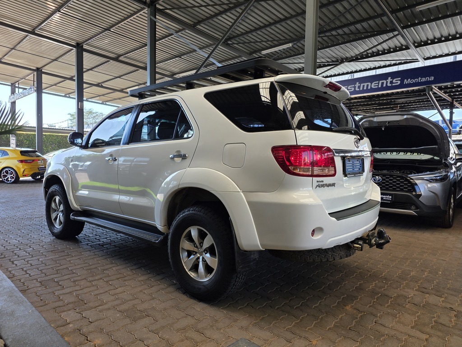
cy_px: 174
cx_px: 231
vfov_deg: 58.9
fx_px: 307
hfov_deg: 73.9
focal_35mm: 23
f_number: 1.7
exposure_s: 1/359
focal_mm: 6.25
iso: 40
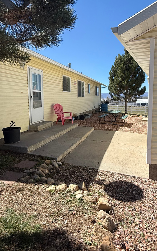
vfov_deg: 74.6
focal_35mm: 24
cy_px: 115
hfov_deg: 50.8
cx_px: 93
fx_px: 164
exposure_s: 1/1901
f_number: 2.2
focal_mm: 2.22
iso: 50
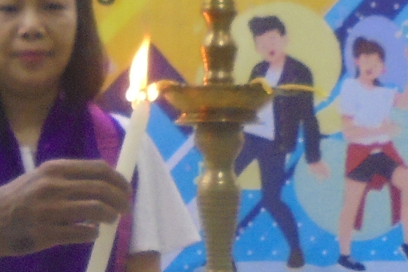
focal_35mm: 141
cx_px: 107
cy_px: 335
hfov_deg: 14.5
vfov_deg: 9.6
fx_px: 1598
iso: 250
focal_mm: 4.6
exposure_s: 1/50
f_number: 3.5
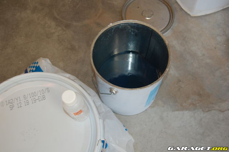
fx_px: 286
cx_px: 114
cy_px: 76
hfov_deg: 43.7
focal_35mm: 45
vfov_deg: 29.7
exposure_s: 1/60
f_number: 4.2
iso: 400
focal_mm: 30
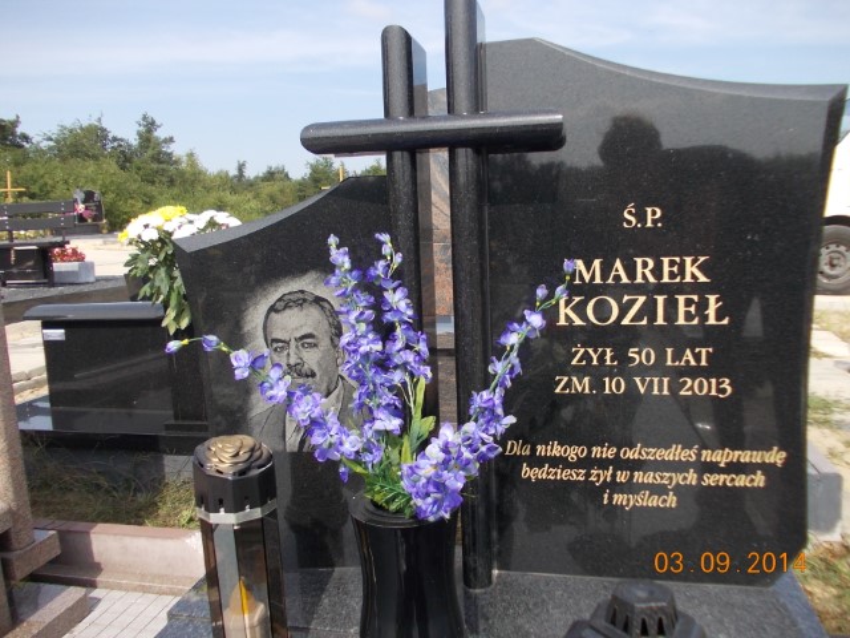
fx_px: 688
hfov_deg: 63.4
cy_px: 319
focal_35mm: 28
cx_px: 425
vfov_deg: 49.7
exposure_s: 1/200
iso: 80
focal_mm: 4
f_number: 5.4
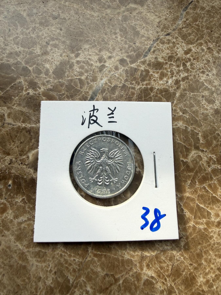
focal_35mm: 24
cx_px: 110
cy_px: 148
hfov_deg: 56.8
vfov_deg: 71.6
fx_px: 204
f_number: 2.2
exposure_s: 1/378
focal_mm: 2.22
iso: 40
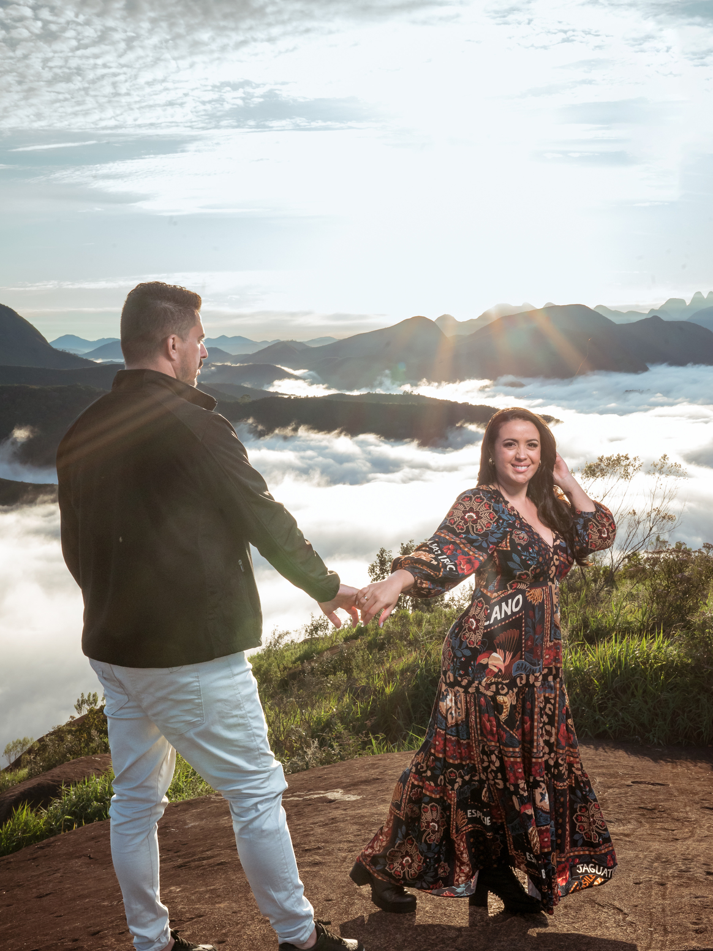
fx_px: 1071
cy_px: 468
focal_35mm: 39
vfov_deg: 47.9
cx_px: 364
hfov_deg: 36.8
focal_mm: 35
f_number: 16
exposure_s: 1/320
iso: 1250
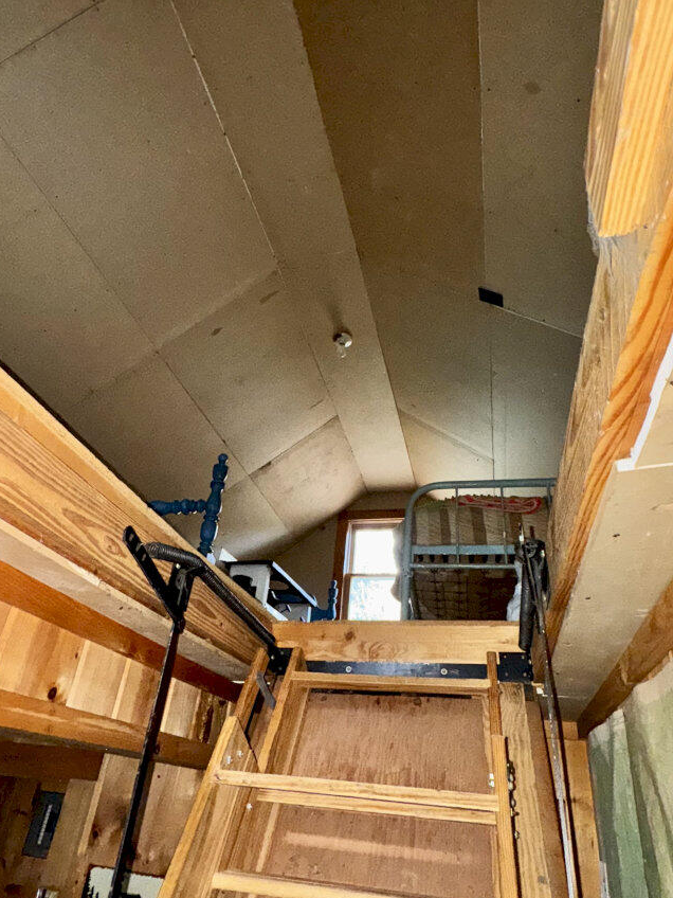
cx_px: 313
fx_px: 570
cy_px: 493
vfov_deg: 76.2
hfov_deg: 61.0
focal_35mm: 22
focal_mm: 2.22
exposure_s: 1/60
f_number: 2.2
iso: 200
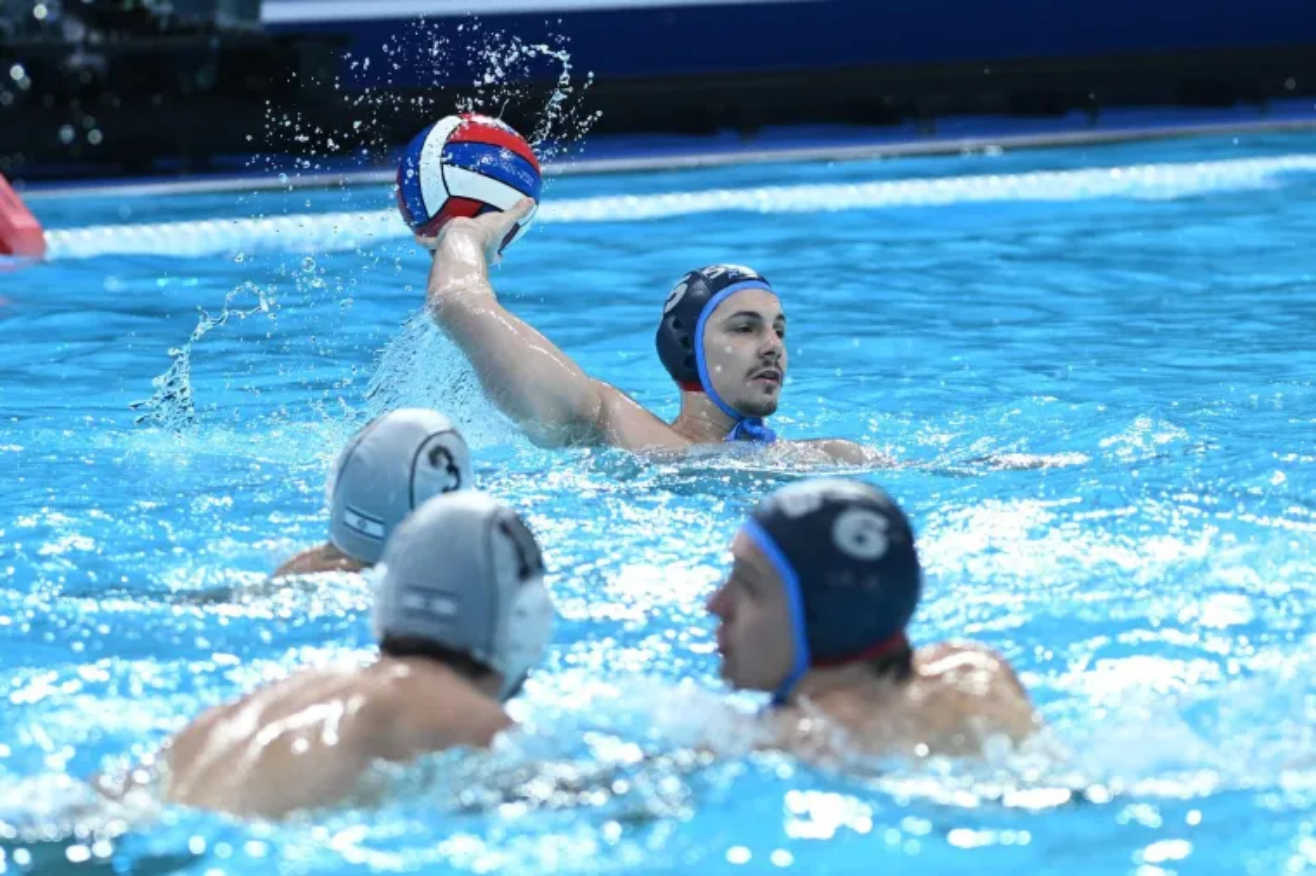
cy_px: 438
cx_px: 658
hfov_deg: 10.3
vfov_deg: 6.9
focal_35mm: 200
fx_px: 7308
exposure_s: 1/1600
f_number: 4
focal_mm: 200
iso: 3200
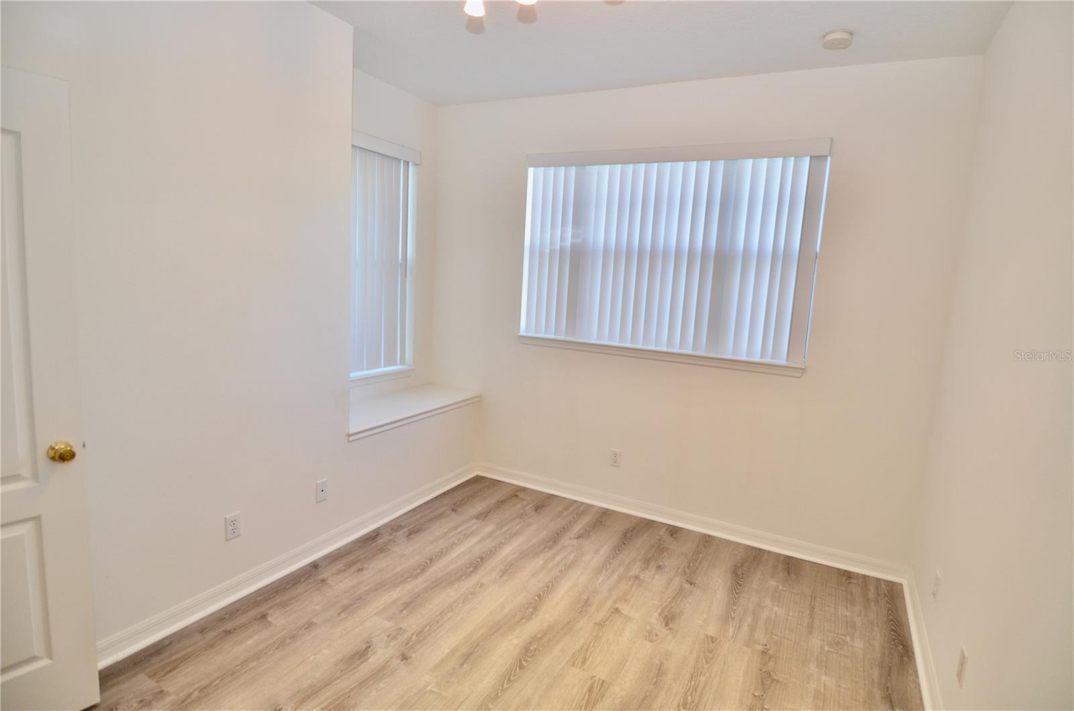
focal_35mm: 18
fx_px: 536
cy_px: 356
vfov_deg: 67.1
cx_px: 537
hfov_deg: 90.1
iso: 360
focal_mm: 12
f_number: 4
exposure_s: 1/60
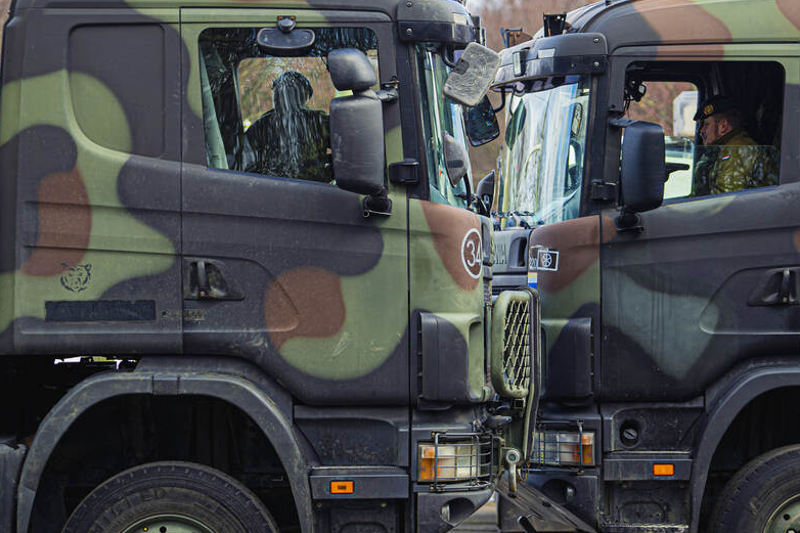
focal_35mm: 203
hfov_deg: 10.1
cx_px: 472
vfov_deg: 6.8
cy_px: 300
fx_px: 4510
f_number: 4
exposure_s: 1/125
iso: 100
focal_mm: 127
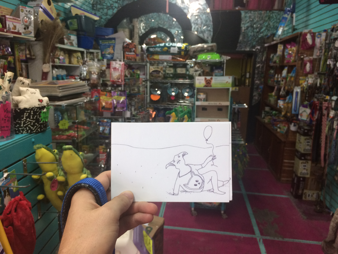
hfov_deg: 61.7
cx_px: 169
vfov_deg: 48.2
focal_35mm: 29
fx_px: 283
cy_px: 127
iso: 80
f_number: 2.2
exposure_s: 1/30
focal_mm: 4.15
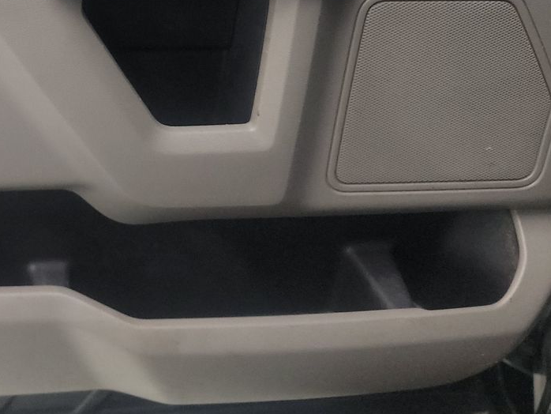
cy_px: -6
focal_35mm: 55
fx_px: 876
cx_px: 67
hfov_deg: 33.3
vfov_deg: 25.2
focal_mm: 6.7
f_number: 1.8
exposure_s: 1/59
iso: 806
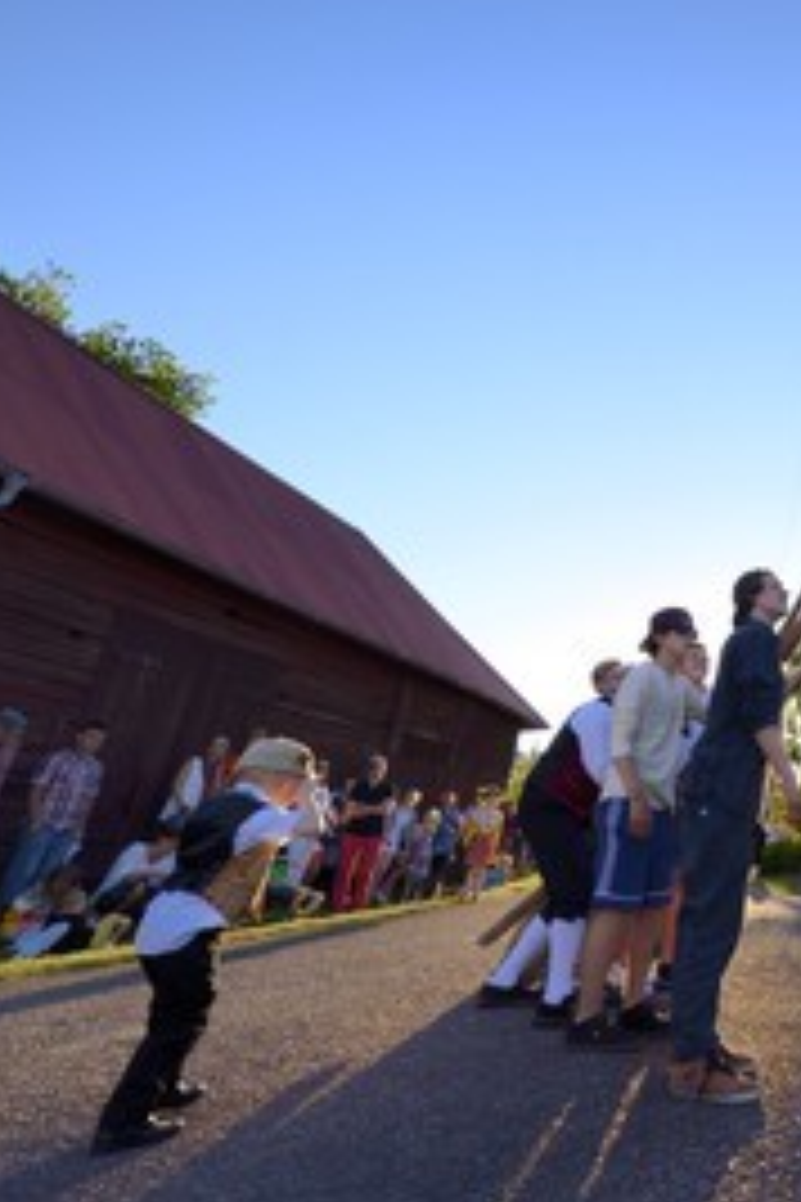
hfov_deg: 43.1
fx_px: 734
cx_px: 900
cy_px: 581
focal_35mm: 22
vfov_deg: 78.6
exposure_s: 1/160
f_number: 10
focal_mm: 14
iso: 200
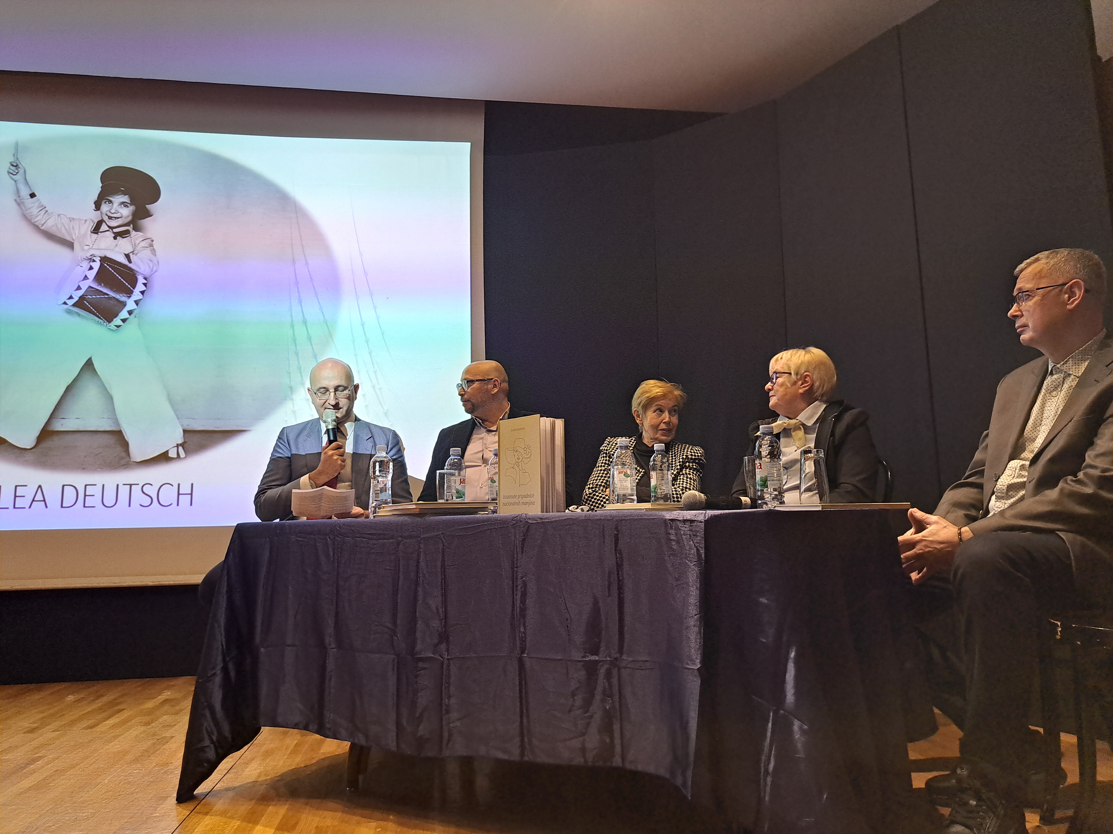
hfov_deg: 71.6
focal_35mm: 24
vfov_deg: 56.8
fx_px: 772
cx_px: 556
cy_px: 417
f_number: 1.8
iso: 250
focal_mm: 5.23
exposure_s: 1/50
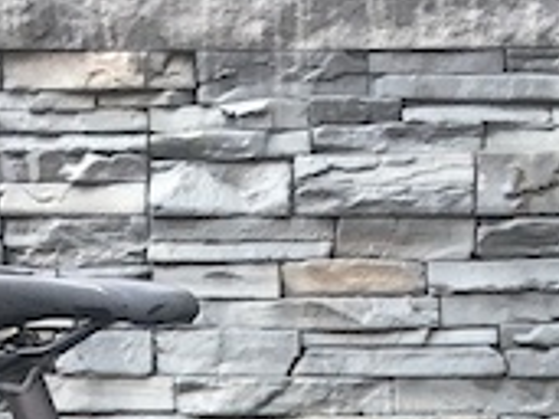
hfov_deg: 14.5
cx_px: 382
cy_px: 943
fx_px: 2195
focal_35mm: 136
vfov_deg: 9.8
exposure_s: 1/40
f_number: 2.2
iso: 25
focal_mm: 4.15
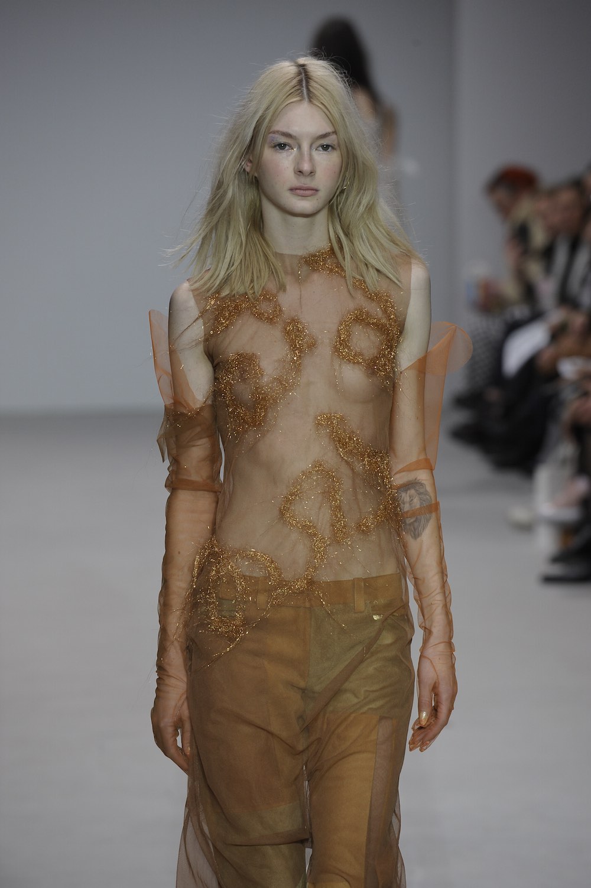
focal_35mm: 200
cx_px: 296
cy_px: 444
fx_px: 4931
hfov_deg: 6.9
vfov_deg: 10.3
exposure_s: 1/500
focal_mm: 200
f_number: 5
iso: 1000
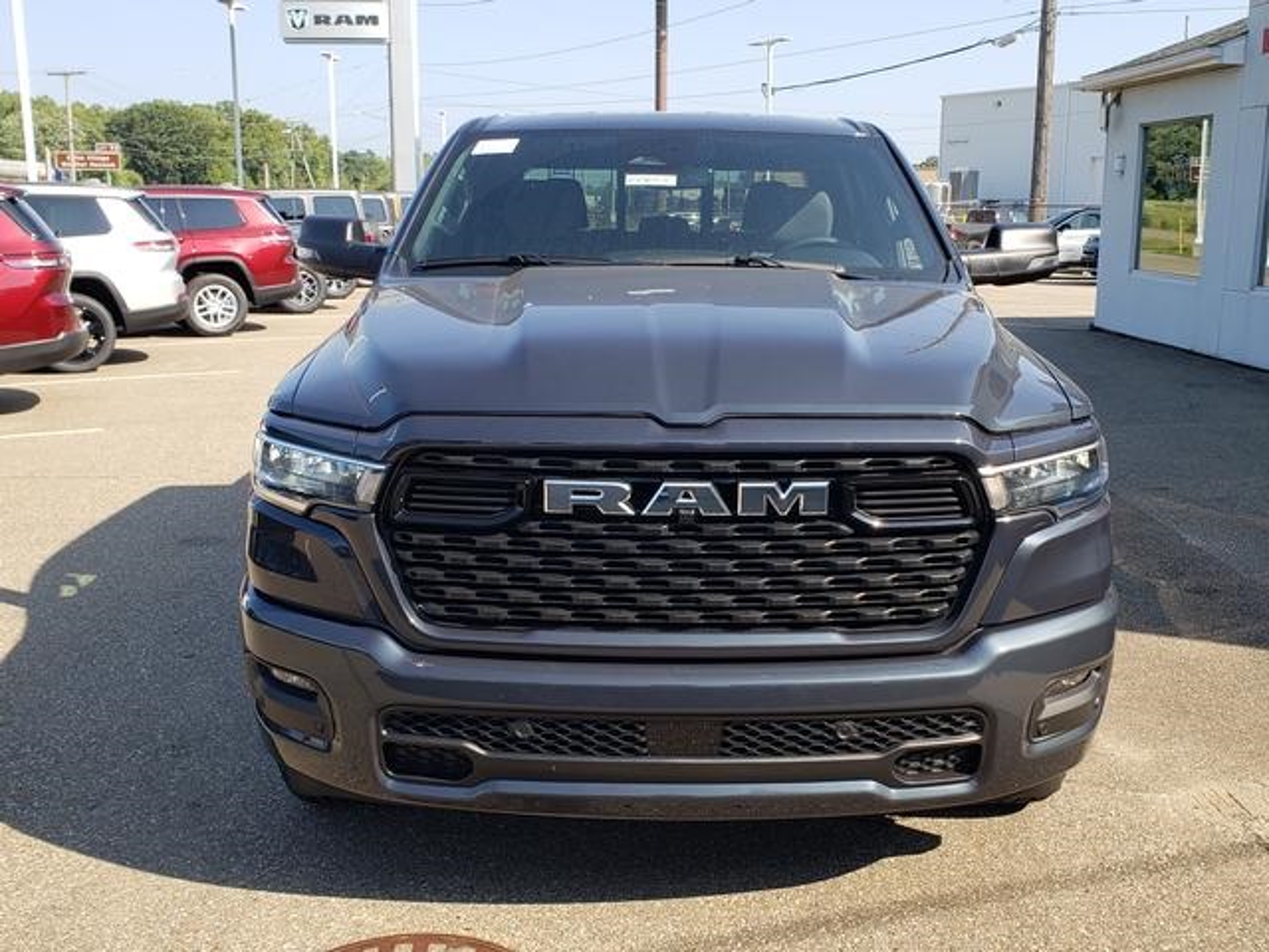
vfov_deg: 53.1
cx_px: 634
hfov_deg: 67.3
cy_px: 476
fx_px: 953
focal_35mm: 26
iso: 50
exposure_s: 1/612
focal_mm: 4.3
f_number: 2.4
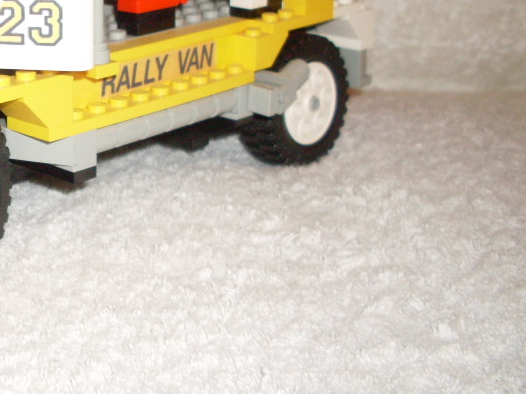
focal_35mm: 74
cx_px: 17
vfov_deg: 19.5
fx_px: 1124
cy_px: 26
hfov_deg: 25.2
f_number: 2.8
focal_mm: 6.3
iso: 100
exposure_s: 1/45
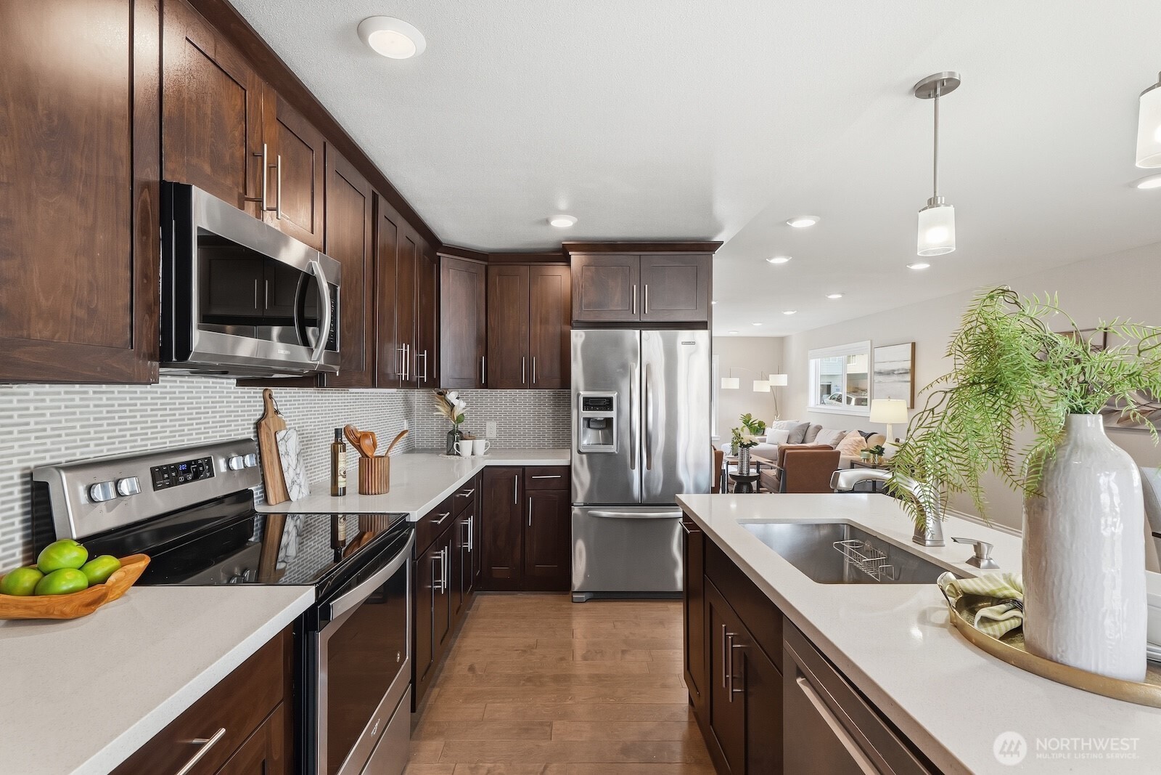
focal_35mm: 16
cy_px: 388
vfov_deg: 73.8
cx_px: 580
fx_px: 516
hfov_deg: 96.7
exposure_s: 1/800
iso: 1250
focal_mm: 16
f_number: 7.1
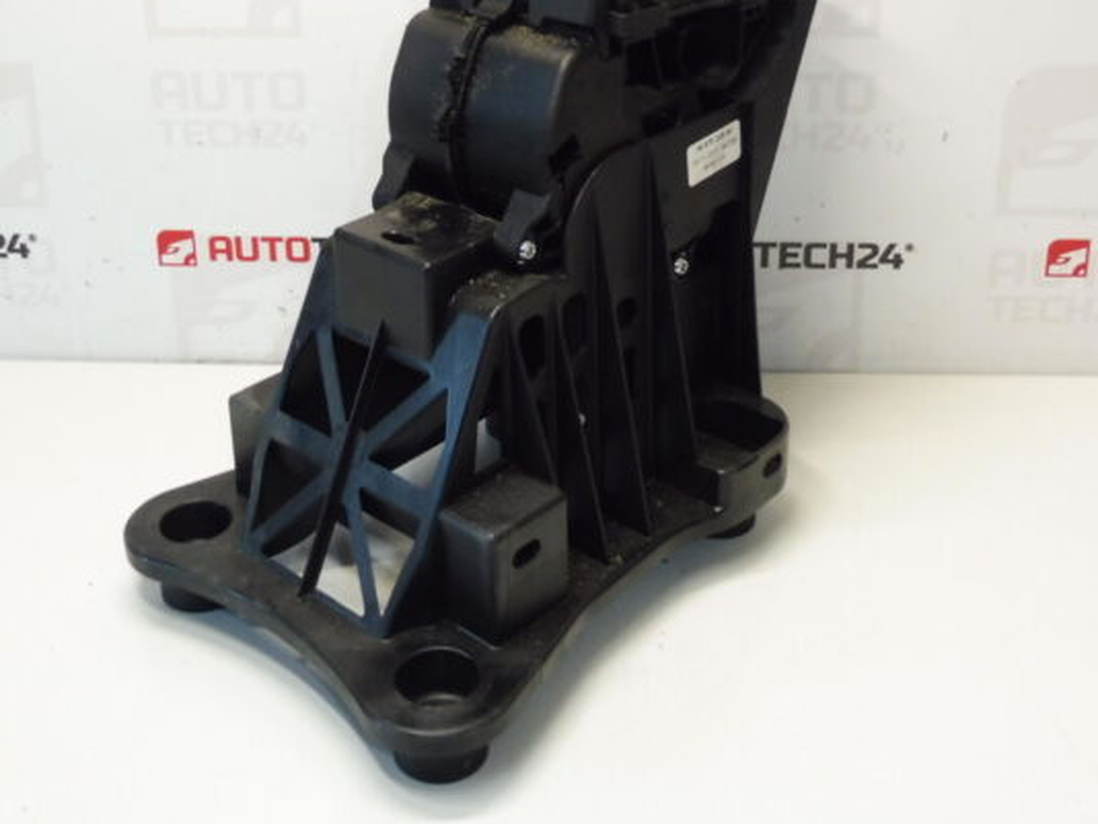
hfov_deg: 41.2
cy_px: 175
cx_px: 493
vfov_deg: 30.8
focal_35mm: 46
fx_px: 1460
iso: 200
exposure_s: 1/60
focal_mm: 4.3
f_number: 3.5
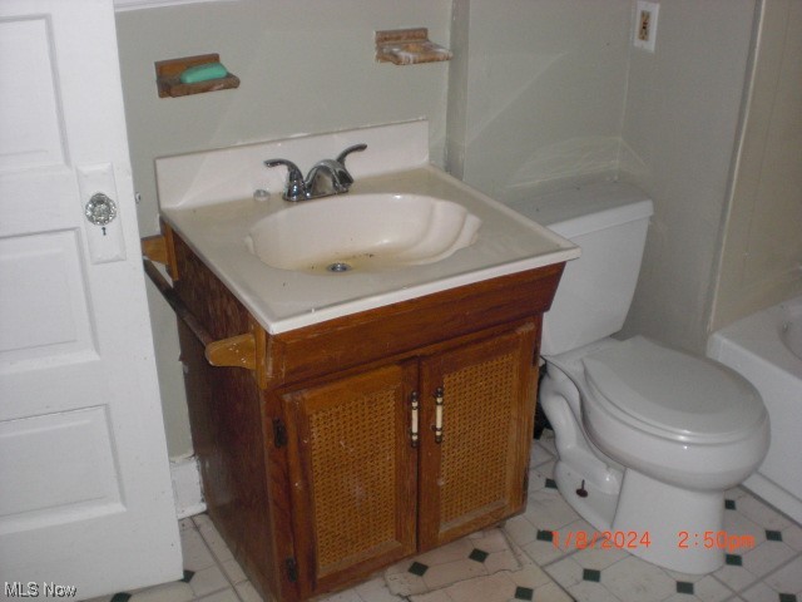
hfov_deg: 49.0
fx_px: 880
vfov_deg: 37.7
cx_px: 401
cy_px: 301
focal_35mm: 38
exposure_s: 1/60
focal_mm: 6.3
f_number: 3.1
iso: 200
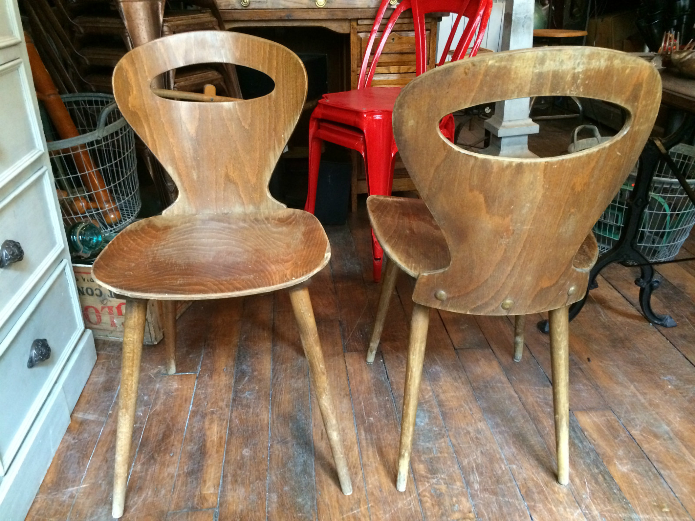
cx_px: 348
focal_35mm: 30
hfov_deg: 60.0
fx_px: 602
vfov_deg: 46.8
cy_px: 260
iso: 320
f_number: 2.2
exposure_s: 1/30
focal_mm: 4.12
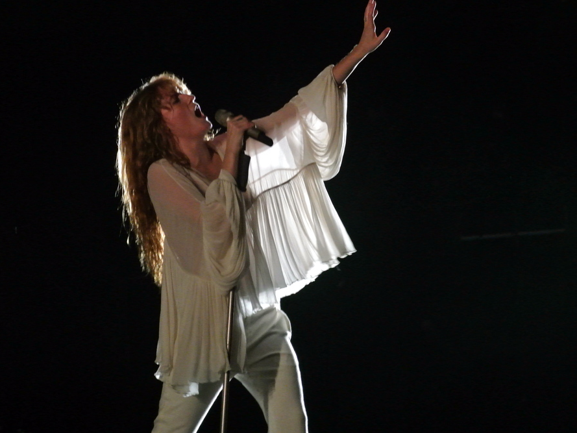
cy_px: 217
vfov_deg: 5.4
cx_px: 323
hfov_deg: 7.3
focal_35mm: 273
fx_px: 4551
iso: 3200
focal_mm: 93.5
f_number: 5.3
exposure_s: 1/60
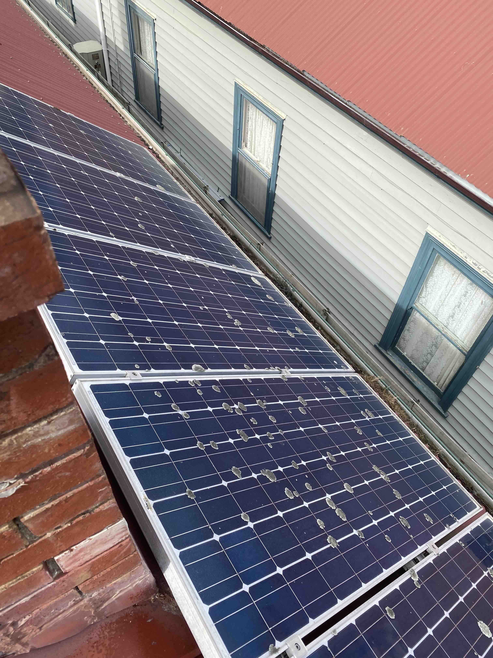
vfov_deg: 67.3
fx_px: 494
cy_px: 329
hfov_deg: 53.1
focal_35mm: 26
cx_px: 246
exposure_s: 1/1678
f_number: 1.8
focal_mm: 4.25
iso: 32
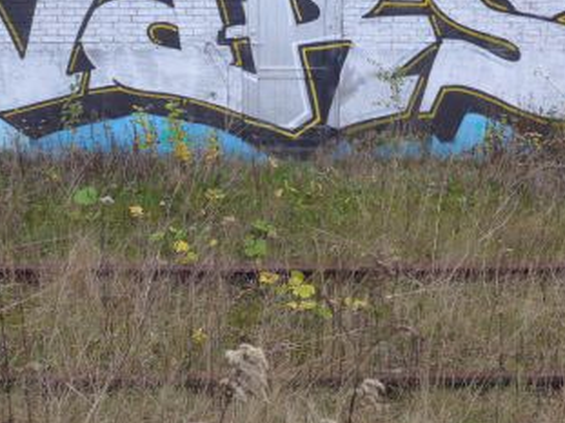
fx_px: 734
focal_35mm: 45
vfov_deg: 31.9
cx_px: 263
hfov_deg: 42.1
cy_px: 144
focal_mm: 6
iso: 400
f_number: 4
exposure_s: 1/60
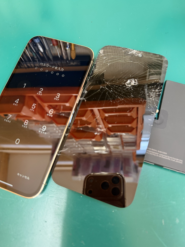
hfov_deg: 54.9
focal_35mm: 25
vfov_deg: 69.4
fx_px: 178
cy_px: 122
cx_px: 94
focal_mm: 6.76
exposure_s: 1/50
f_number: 1.78
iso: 400
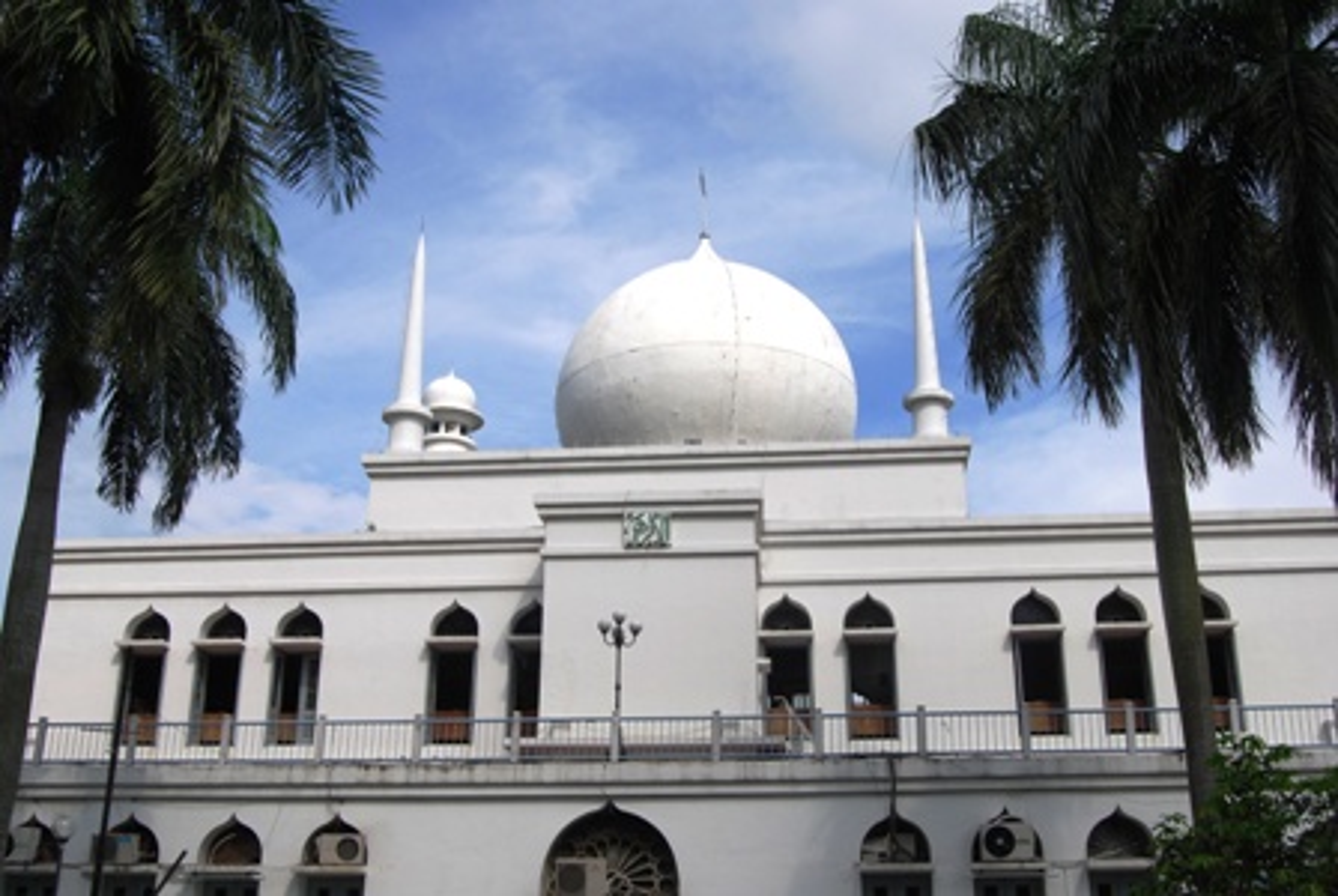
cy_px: 448
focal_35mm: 39
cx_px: 669
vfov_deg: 34.3
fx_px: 1451
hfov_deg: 49.5
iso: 100
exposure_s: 1/320
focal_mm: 26
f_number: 9
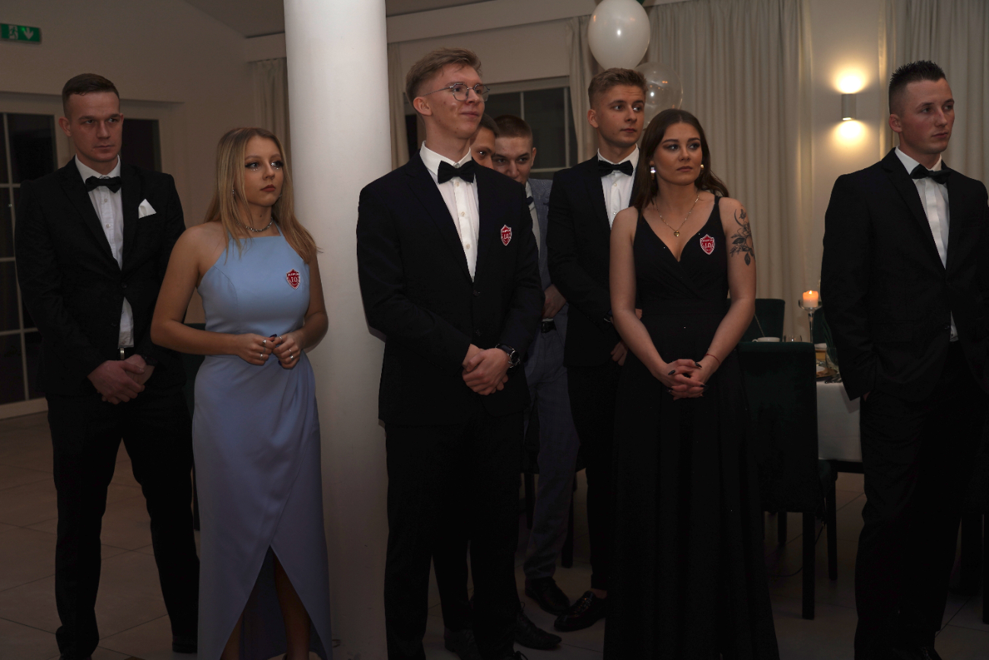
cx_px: 494
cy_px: 330
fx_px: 1126
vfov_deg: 32.6
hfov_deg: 47.4
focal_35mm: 41
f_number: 4
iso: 100
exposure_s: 1/100
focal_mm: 41
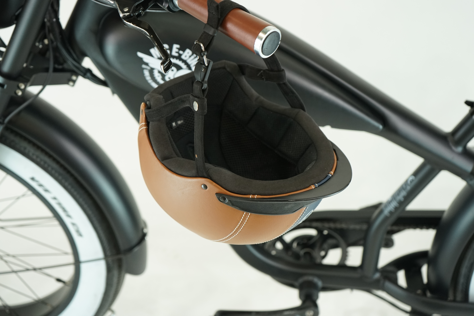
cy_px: 158
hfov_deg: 37.5
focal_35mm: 53
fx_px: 698
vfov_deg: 25.5
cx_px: 237
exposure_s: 1/200
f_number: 5
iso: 1600
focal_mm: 53
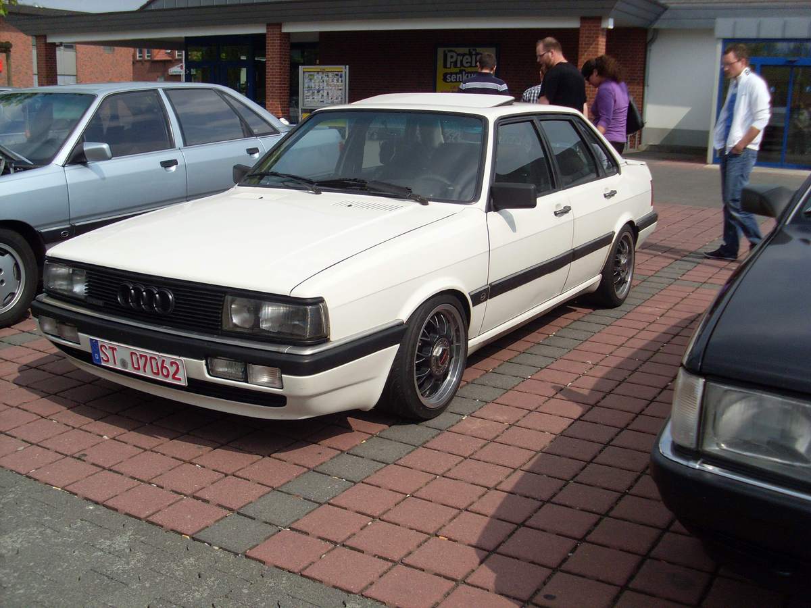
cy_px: 304
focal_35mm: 38
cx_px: 406
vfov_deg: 37.7
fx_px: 890
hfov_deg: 49.0
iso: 80
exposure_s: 1/500
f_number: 7.7
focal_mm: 6.3
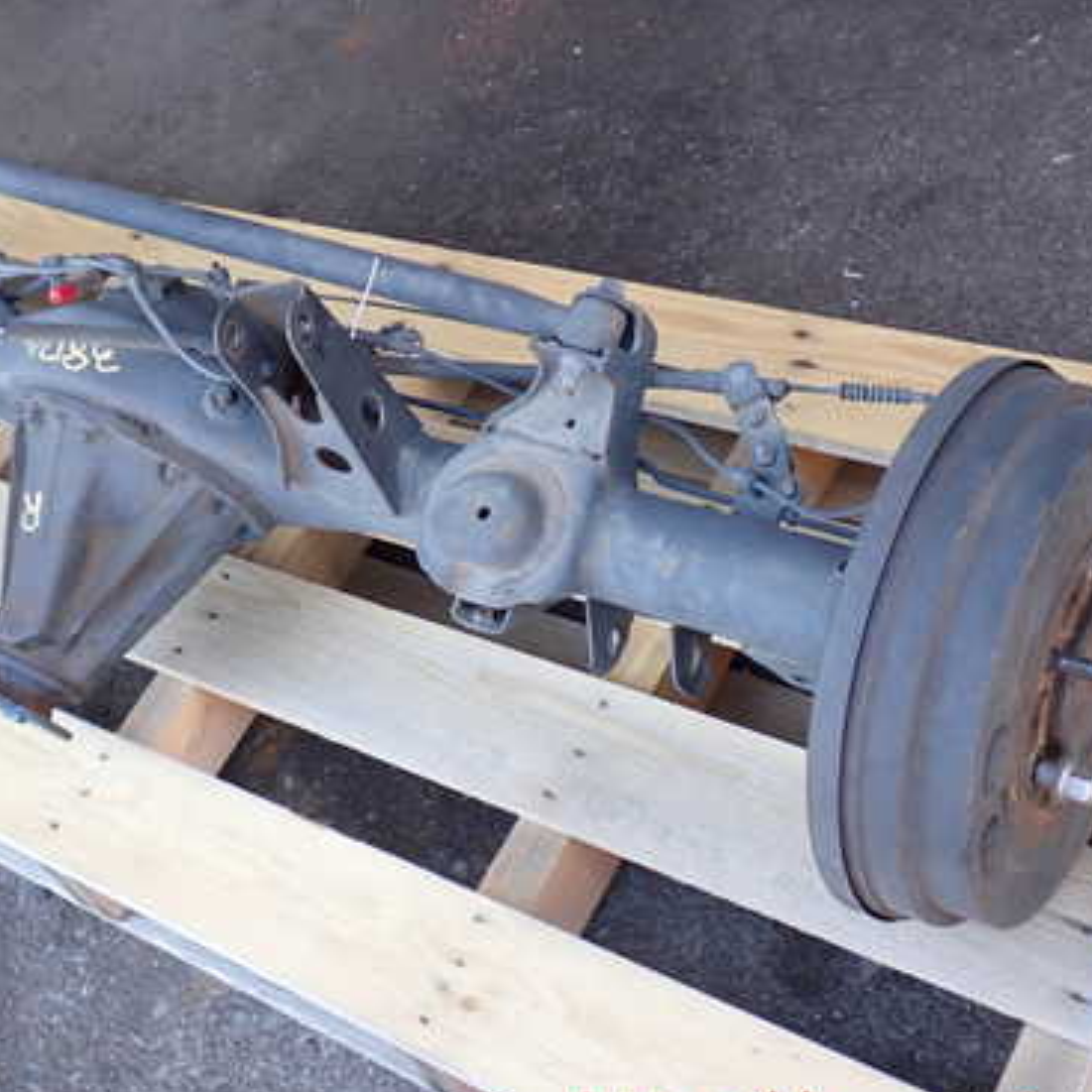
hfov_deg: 32.5
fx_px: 1856
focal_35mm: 52
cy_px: 494
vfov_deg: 32.8
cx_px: 360
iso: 100
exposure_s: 1/80
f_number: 2.5
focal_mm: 6.37
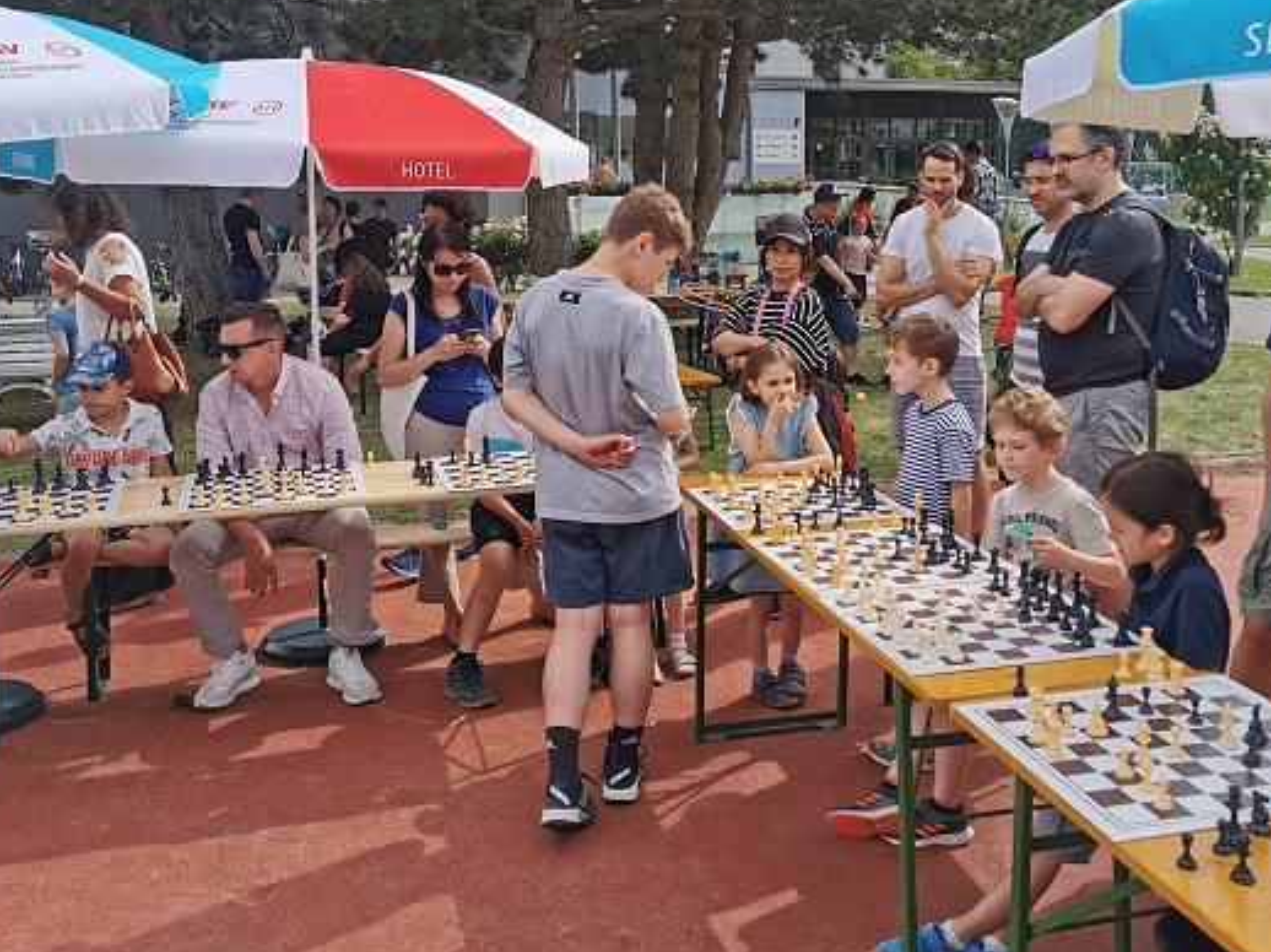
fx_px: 1468
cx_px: 718
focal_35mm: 40
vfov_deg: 35.7
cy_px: 352
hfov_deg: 46.7
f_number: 1.6
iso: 50
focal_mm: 5.56
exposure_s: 1/3236
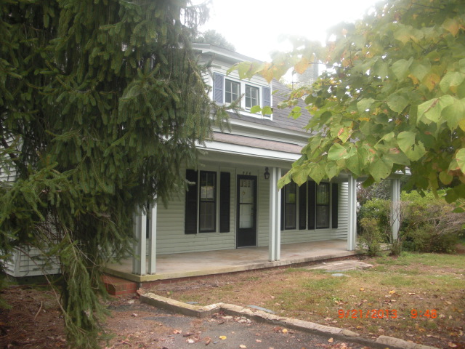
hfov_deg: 51.4
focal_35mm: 36
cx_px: 232
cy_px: 174
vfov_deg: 39.7
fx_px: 484
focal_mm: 6.3
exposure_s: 1/100
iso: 100
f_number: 2.8
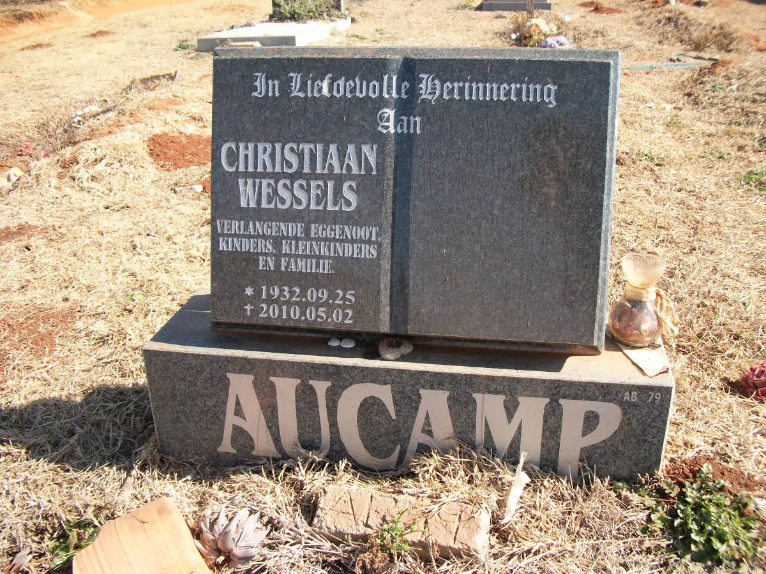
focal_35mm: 32
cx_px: 383
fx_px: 708
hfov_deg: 56.8
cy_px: 287
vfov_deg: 44.2
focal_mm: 5.7
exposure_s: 1/60
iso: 80
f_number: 8.8
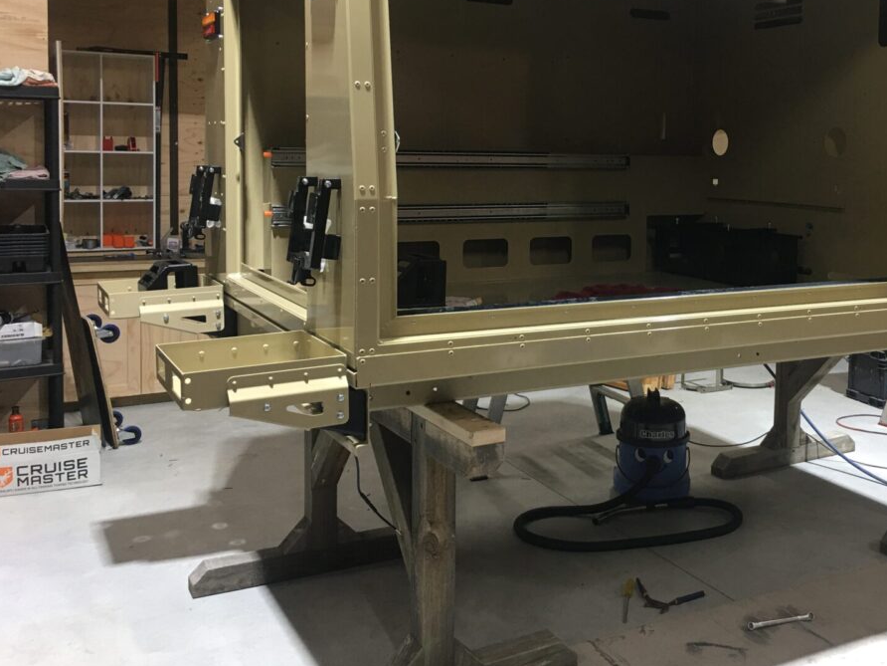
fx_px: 999
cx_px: 591
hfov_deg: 47.1
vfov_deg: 36.5
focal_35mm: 39
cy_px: 226
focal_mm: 4.15
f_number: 2.2
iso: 40
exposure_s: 1/17
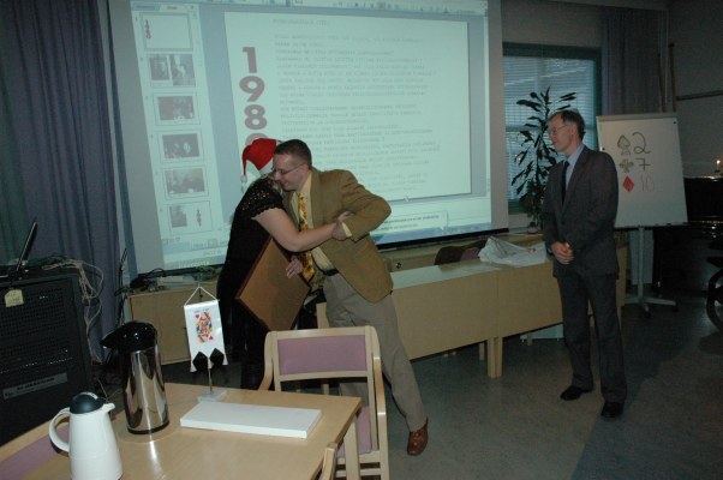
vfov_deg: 47.8
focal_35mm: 27
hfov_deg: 67.4
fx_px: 542
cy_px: 240
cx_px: 362
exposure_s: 1/60
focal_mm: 18
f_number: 7.1
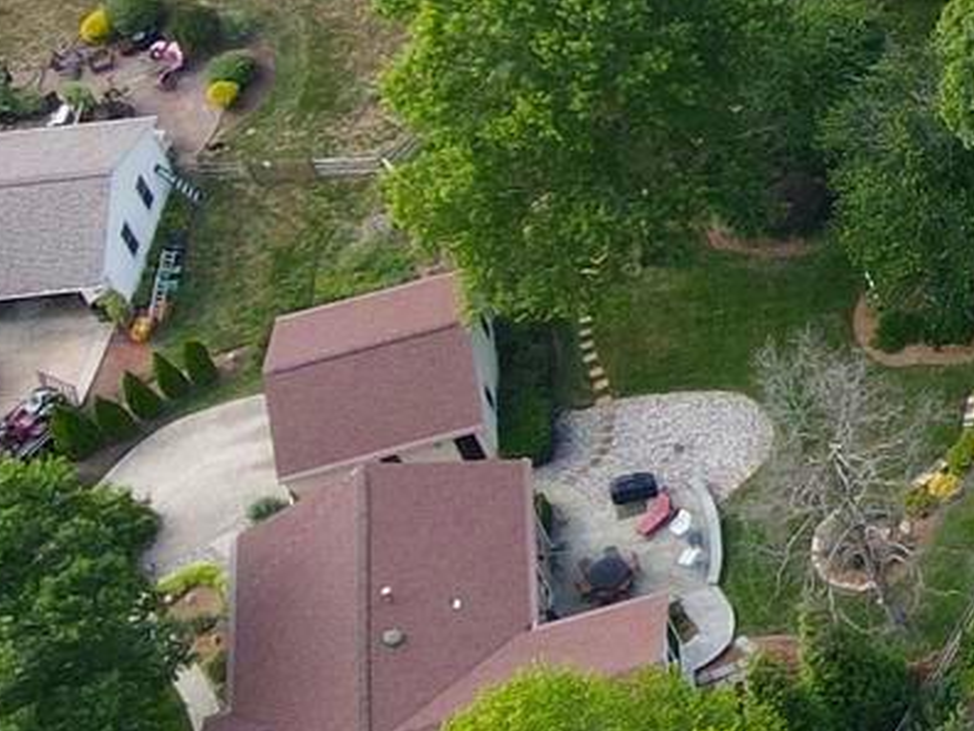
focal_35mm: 124
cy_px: -244
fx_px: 3489
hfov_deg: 13.2
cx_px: 2086
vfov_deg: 11.6
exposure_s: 1/100
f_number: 2.8
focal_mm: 4.5
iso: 100
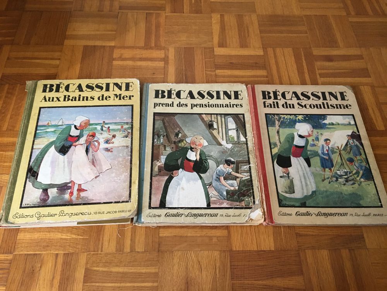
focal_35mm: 29
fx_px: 324
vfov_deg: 48.2
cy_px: 146
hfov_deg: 61.7
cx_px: 194
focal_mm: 4.15
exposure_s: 1/33
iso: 160
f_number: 2.2
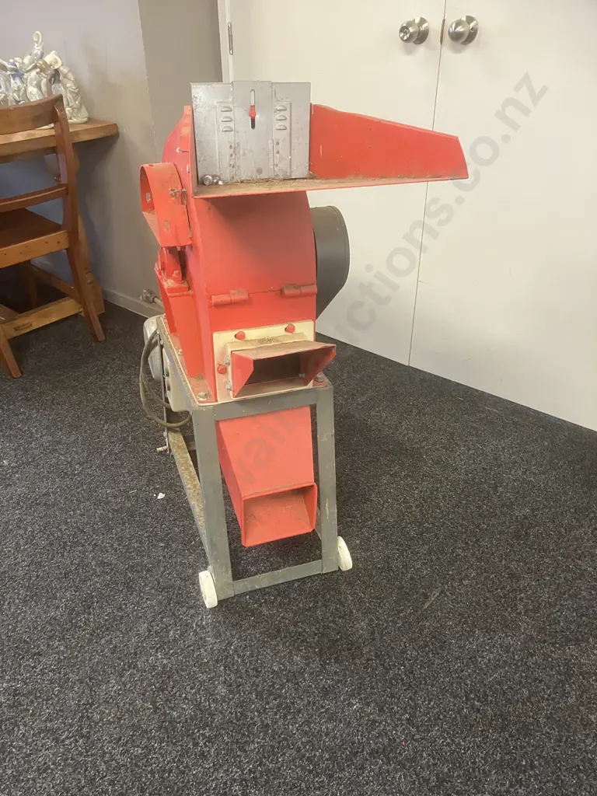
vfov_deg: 63.4
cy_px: 398
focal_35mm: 28
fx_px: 644
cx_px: 298
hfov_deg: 49.7
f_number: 1.8
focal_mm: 3.99
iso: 250
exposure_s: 1/50
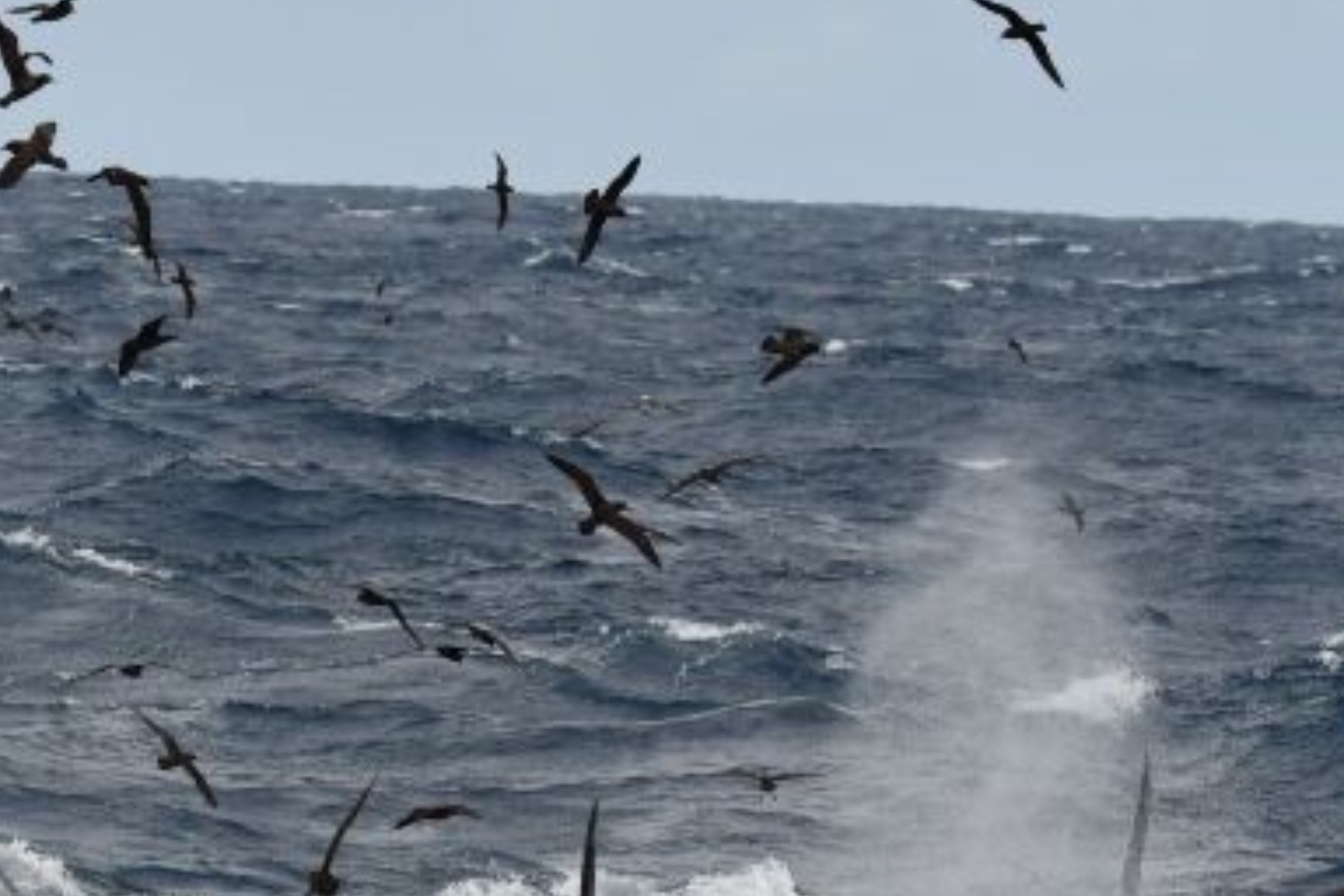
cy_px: 656
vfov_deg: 2.0
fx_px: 25646
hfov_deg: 3.0
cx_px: -7
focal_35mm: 687
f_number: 8
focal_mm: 220
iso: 400
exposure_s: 1/2000
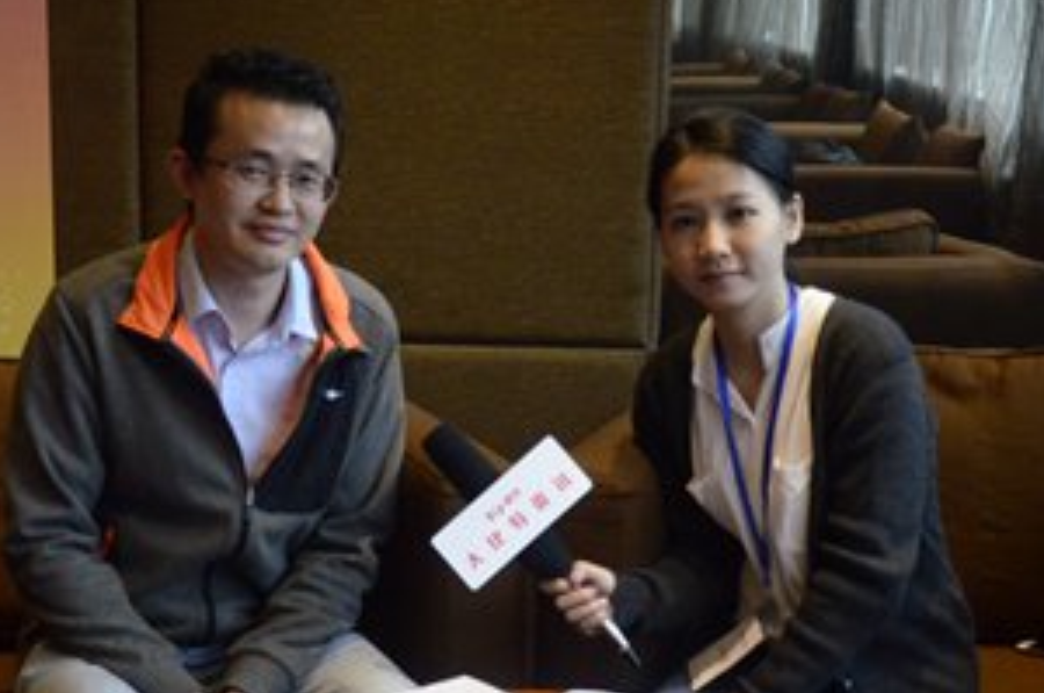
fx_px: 2258
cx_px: 425
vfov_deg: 17.4
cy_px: 500
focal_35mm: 78
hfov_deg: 26.0
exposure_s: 1/100
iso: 3200
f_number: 3.8
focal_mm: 26
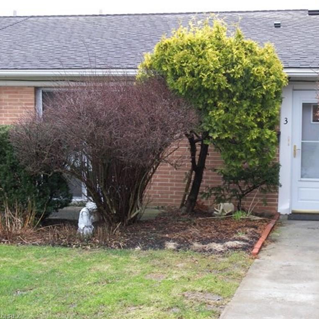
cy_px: 159
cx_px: 208
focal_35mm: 62
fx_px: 646
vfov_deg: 27.7
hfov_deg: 27.6
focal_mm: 11
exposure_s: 1/30
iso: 100
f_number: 3.6
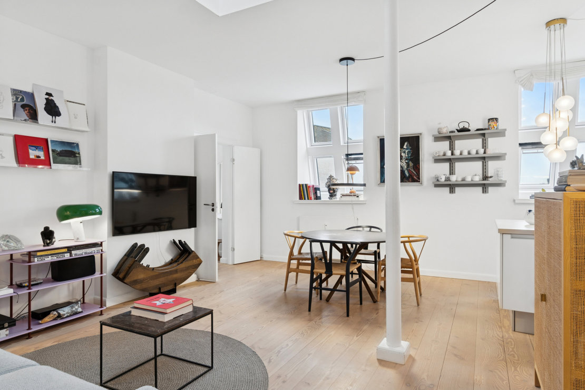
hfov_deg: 81.2
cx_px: 292
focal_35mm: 21
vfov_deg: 59.5
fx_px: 341
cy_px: 195
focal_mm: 14
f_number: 8
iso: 200
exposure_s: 1/6
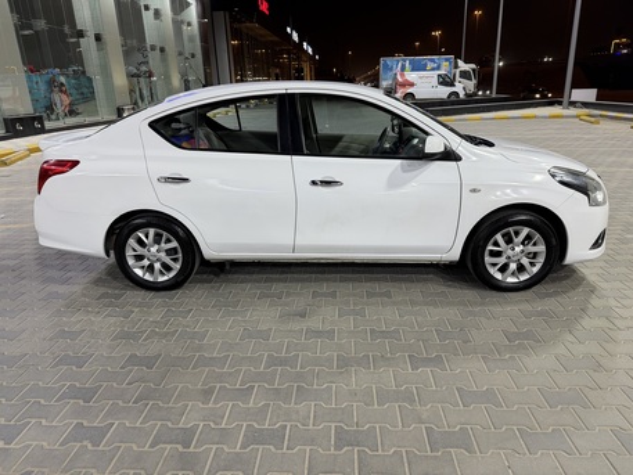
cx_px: 316
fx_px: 439
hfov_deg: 71.6
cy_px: 238
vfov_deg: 56.8
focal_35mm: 24
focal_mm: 6.76
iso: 160
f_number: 1.78
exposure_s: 1/120
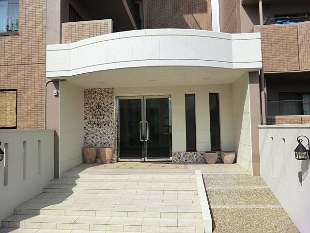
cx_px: 155
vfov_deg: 56.8
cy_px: 116
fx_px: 215
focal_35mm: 24
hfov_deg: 71.6
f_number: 7.5
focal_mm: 4.3
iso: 80
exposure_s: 1/400
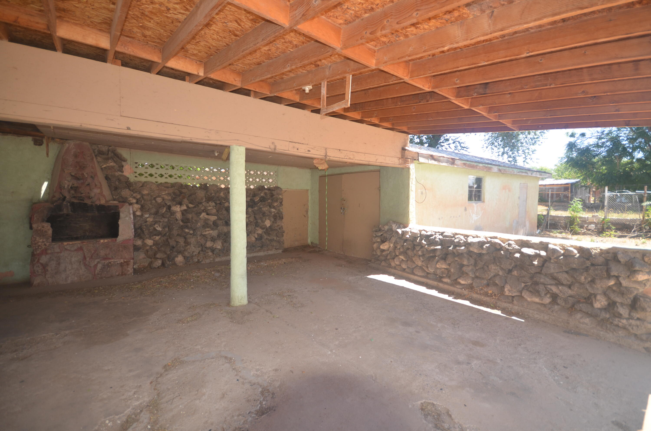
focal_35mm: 15
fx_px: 271
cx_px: 326
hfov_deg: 100.5
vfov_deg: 77.1
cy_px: 216
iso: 200
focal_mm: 10
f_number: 4
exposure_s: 1/200
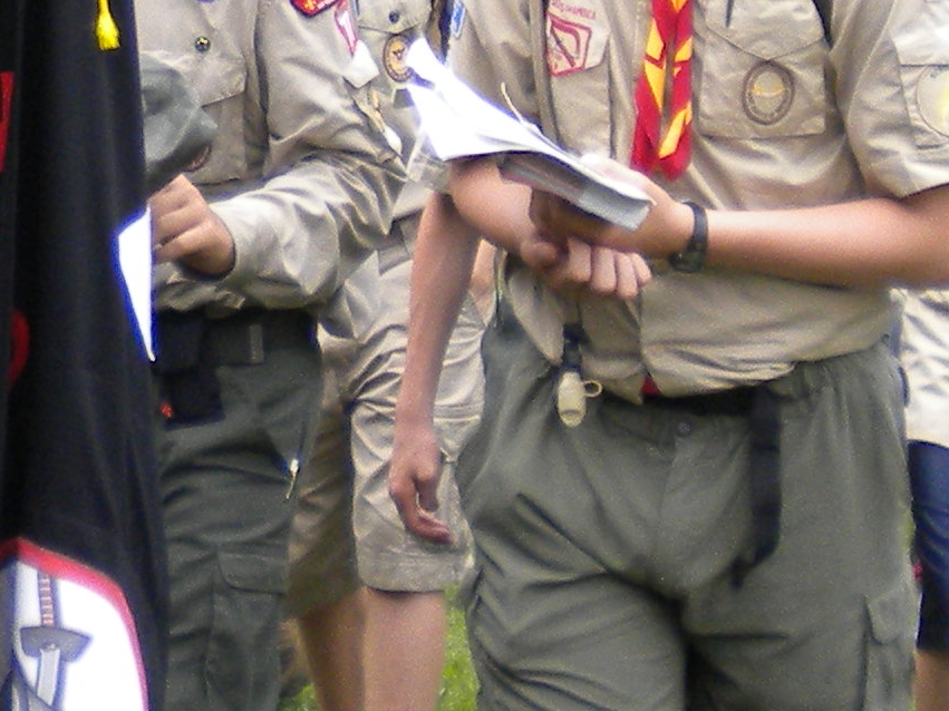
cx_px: 317
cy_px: -381
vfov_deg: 9.6
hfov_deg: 13.1
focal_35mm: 150
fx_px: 4112
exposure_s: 1/381
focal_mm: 6.3
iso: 151
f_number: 3.1
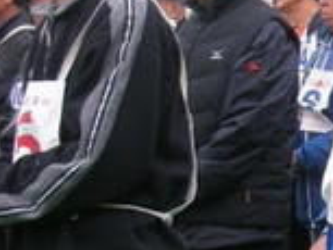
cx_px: 505
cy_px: 220
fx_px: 1319
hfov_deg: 13.5
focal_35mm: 137
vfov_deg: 10.8
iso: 66
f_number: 2.8
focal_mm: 5.8
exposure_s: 1/124
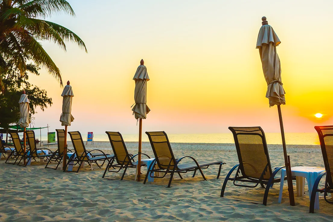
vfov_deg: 35.7
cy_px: 79
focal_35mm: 37
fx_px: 342
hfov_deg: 51.1
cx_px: 218
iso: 200
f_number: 8
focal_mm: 24
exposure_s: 1/200
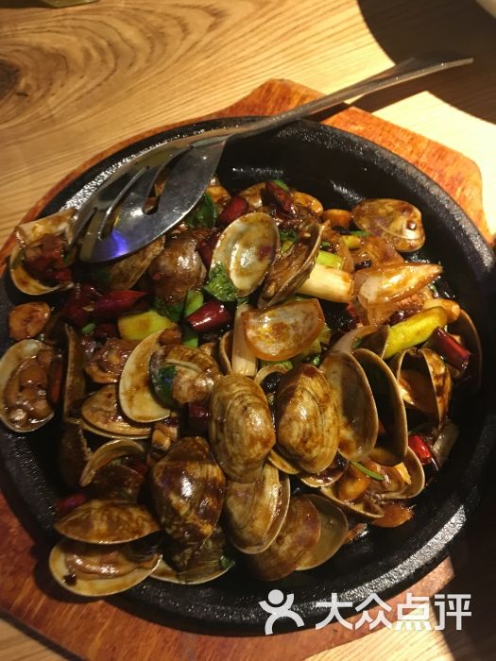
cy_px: 330
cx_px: 248
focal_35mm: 29
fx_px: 554
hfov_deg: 48.2
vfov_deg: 61.7
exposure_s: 1/17
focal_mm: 4.15
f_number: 2.2
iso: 250
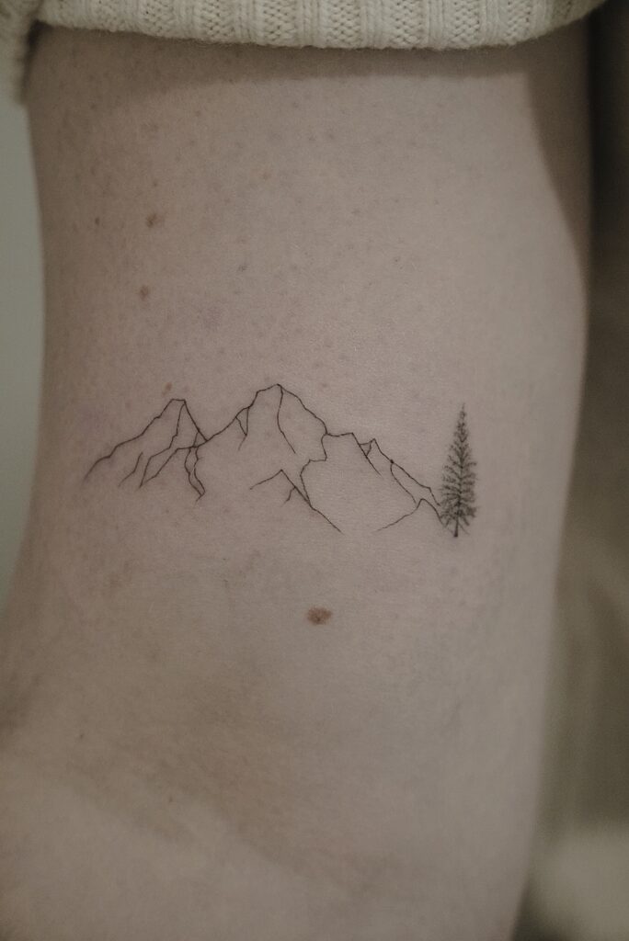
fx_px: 3337
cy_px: 470
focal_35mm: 128
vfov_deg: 16.1
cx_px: 314
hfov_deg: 10.8
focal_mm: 85
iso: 3200
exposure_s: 1/160
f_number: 4
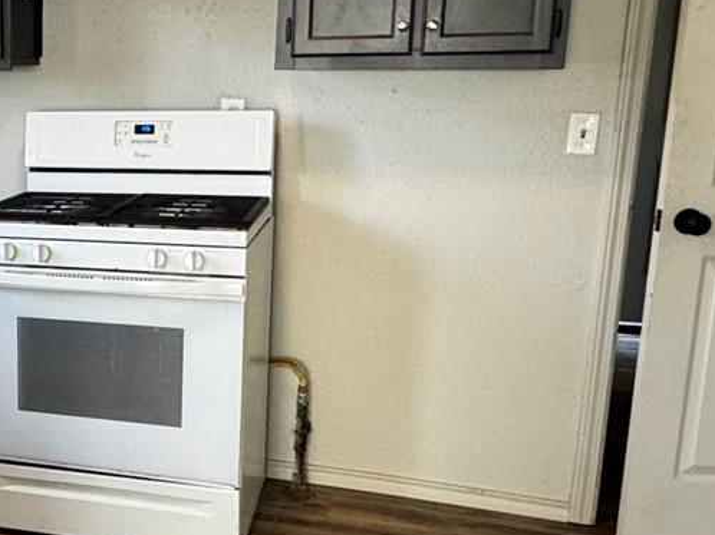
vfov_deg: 27.0
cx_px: -93
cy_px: 281
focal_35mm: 54
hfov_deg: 31.2
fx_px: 1115
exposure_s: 1/120
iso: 250
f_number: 2.2
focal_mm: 2.22
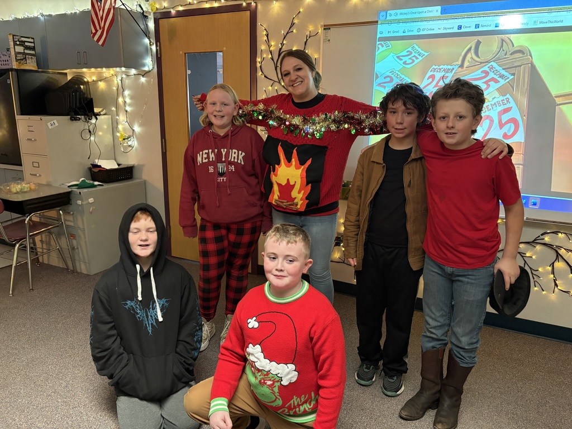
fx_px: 430
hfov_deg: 67.3
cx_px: 286
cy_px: 214
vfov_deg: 53.1
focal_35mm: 26
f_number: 1.6
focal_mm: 5.96
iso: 400
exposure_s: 1/40
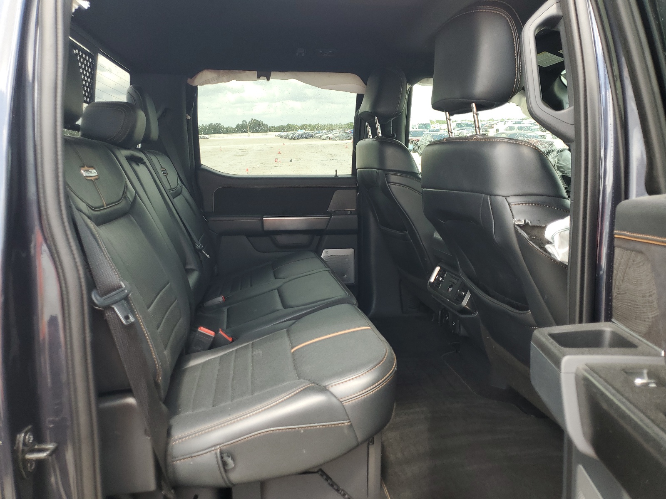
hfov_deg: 67.3
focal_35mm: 26
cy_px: 250
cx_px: 333
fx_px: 500
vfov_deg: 53.1
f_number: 1.5
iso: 50
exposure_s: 1/256
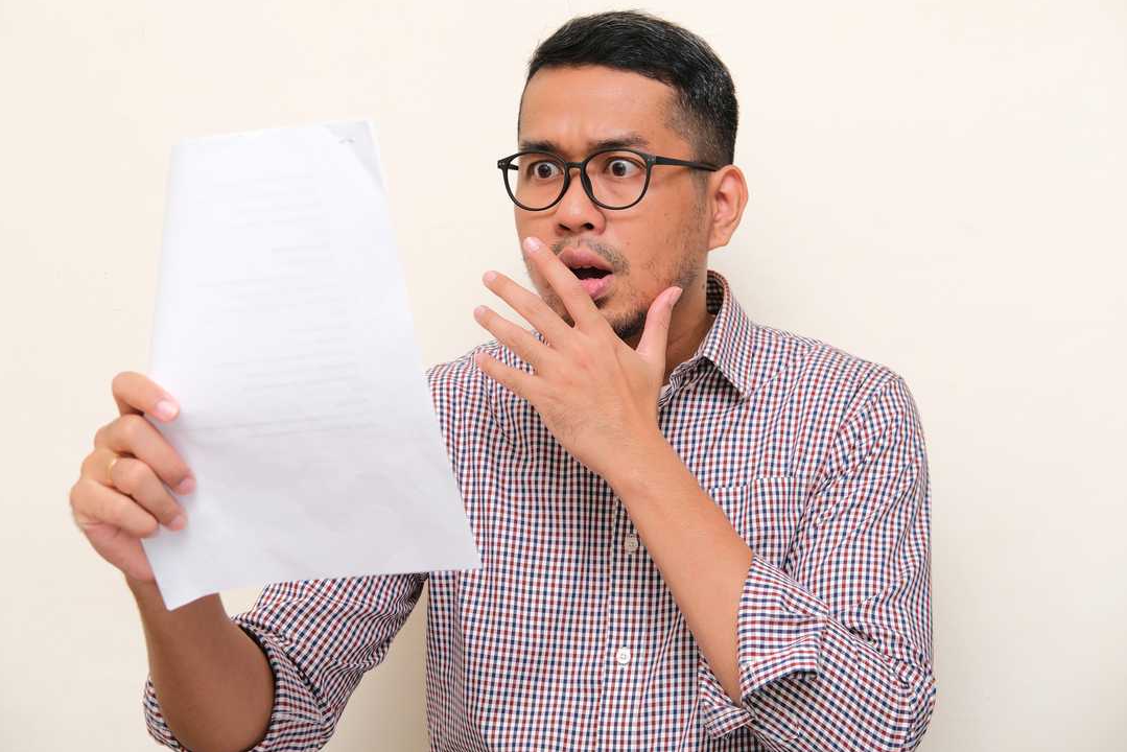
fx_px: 1722
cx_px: 547
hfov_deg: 36.2
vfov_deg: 24.6
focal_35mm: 55
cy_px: 368
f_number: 4.5
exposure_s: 1/100
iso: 250
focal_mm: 35
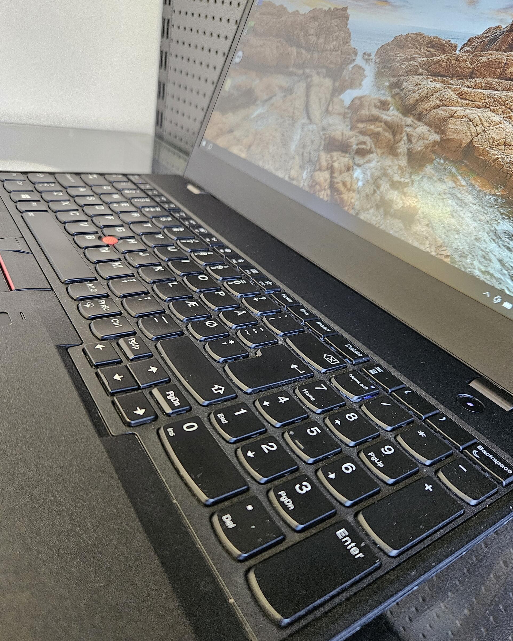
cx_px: 256
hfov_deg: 58.8
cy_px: 325
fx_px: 455
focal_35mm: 24
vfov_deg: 70.3
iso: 800
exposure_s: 1/100
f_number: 1.8
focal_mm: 5.4
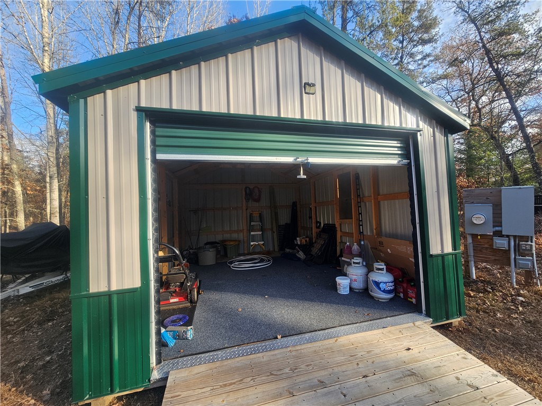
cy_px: 203
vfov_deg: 89.9
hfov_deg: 106.2
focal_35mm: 13
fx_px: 204
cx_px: 271
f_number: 2.2
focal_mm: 2.2
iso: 50
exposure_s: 1/359
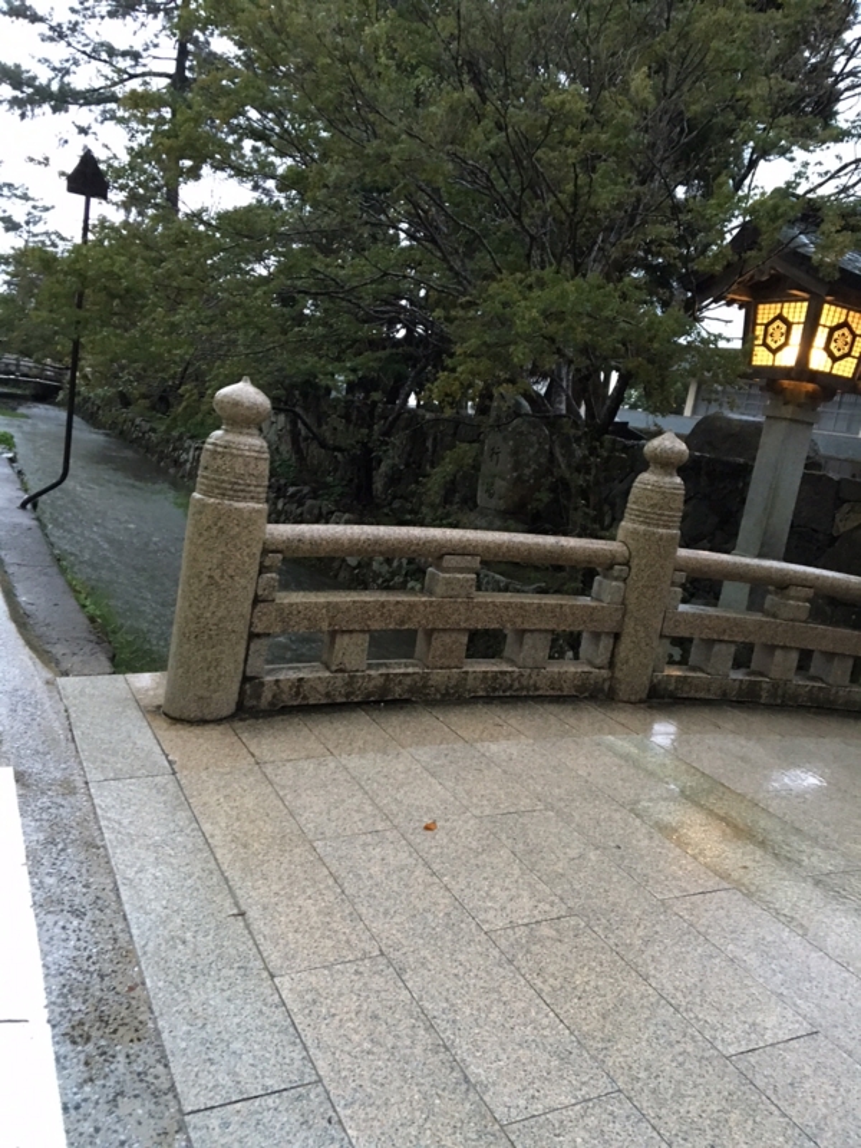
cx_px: 430
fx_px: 962
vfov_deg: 61.7
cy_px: 574
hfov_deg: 48.2
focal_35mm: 29
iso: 400
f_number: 2.2
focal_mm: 4.15
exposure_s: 1/15
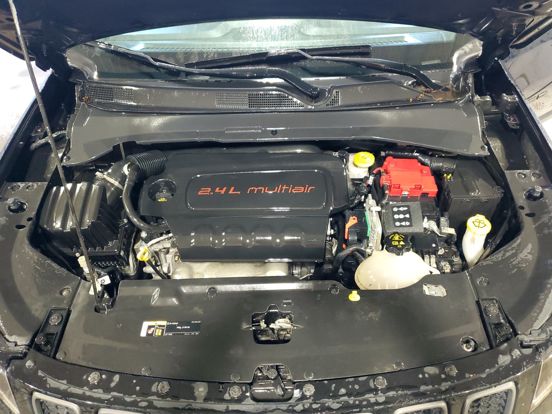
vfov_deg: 53.1
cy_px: 207
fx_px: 415
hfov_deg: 67.3
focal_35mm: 26
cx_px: 276
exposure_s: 1/40
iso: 339
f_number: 1.5
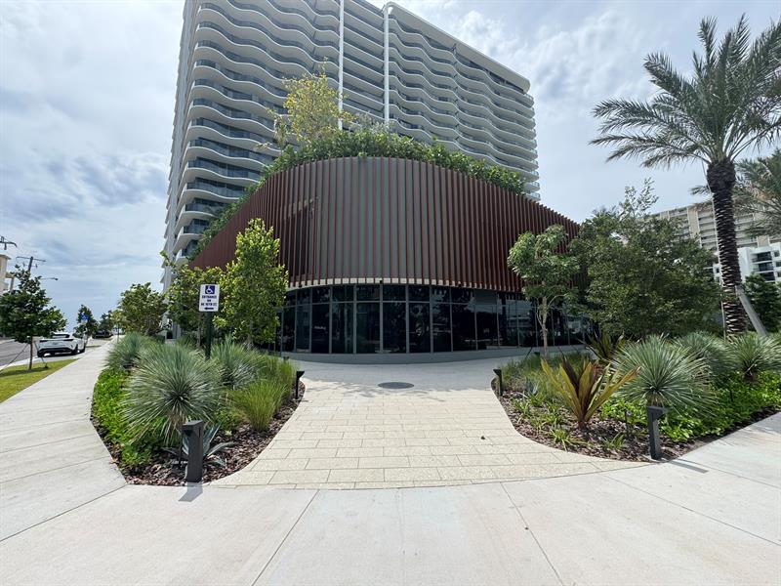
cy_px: 293
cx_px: 390
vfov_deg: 85.7
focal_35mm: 14
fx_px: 316
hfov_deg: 102.1
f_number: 2.2
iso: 50
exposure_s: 1/1034
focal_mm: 2.22
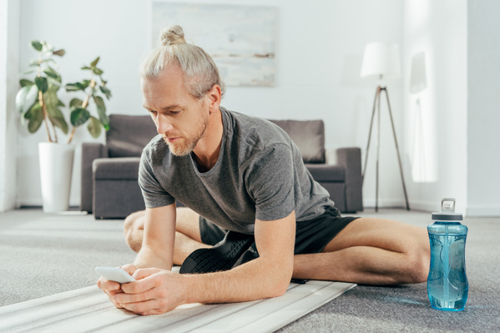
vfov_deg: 31.9
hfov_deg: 46.4
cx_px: 250
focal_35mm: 42
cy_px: 166
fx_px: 583
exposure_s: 1/200
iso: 200
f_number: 3.5
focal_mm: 42
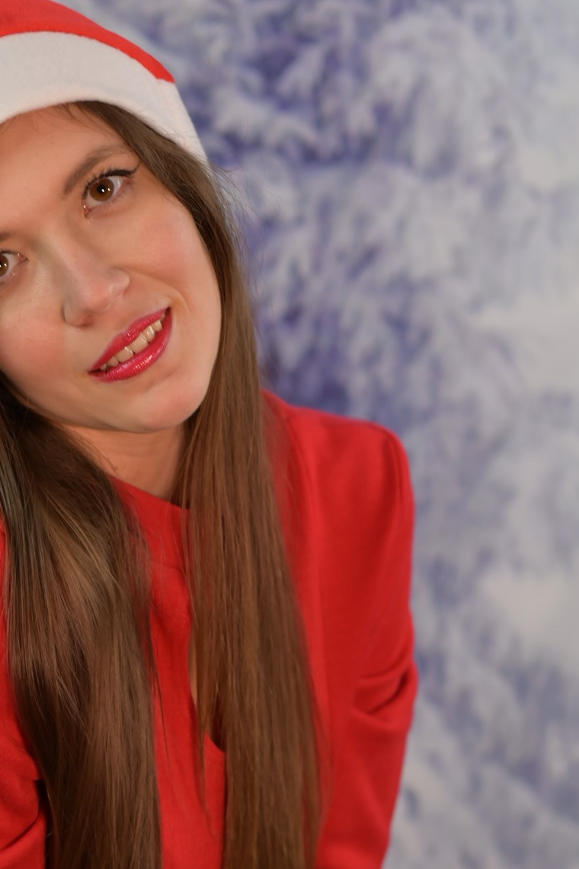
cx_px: 2
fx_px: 2438
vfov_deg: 19.9
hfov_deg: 13.4
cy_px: 742
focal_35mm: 101
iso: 125
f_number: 2.5
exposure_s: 1/100
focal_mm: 50
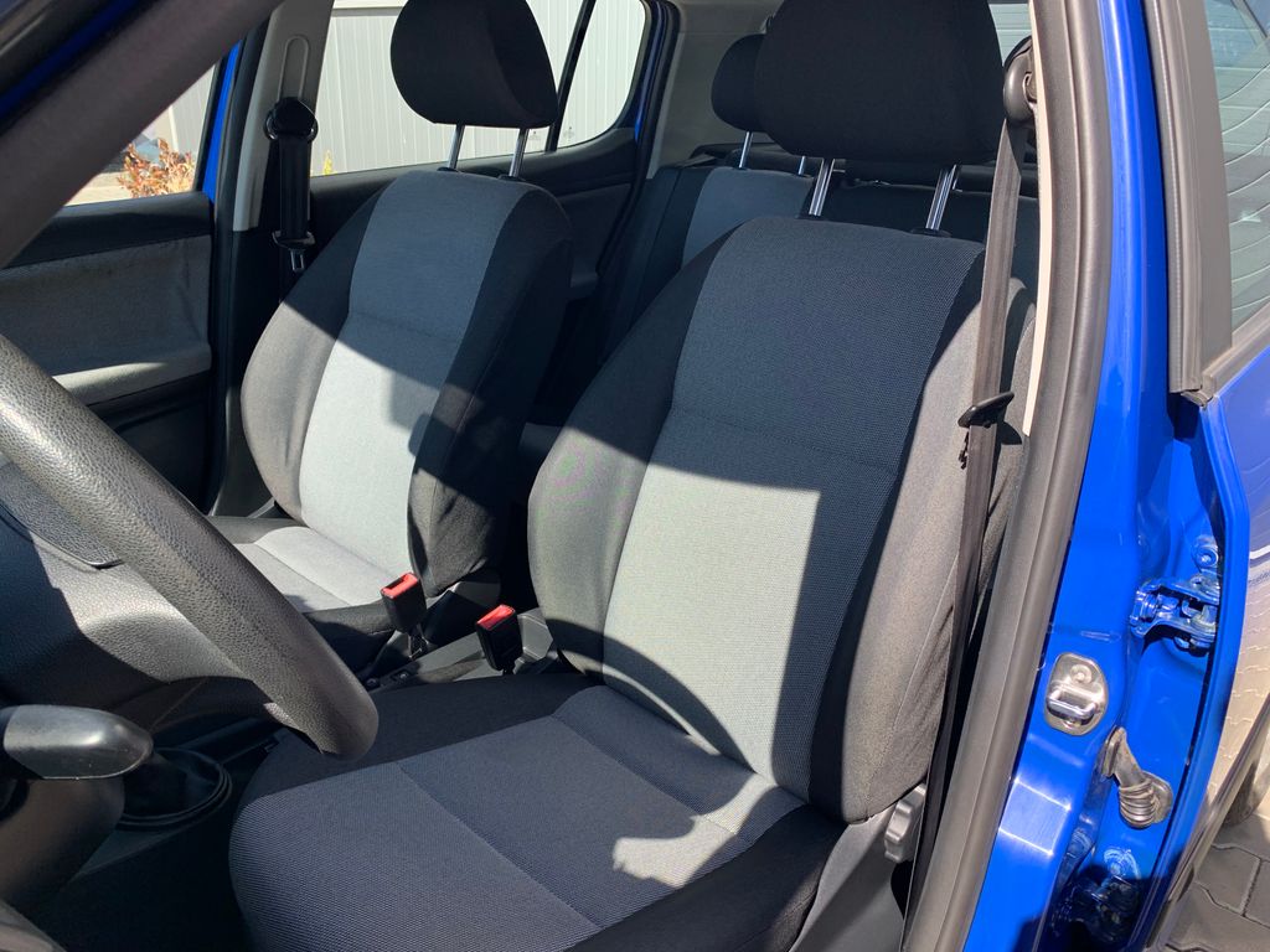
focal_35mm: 26
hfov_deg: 67.3
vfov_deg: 53.1
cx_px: 635
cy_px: 476
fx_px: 954
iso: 25
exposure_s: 1/452
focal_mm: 4.25
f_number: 1.8
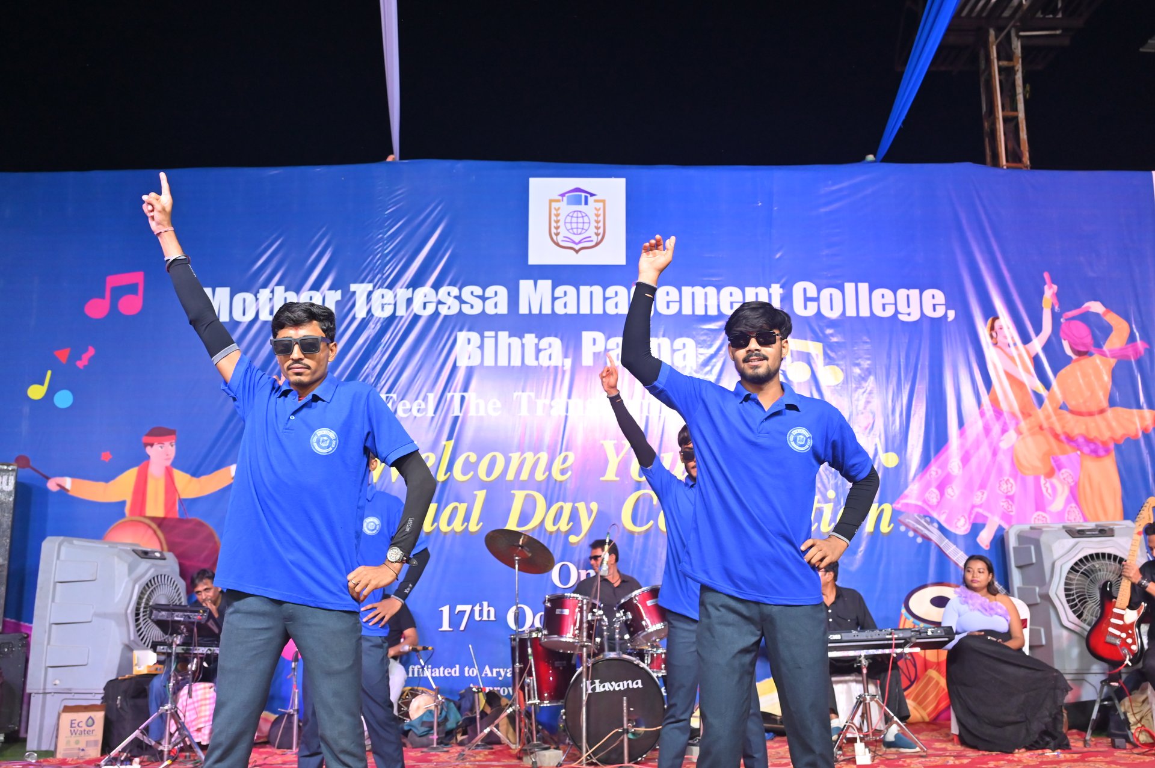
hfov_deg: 59.5
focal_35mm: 32
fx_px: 1010
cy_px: 384
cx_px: 578
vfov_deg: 41.6
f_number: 4.5
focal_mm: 31.5
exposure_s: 1/200
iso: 2500
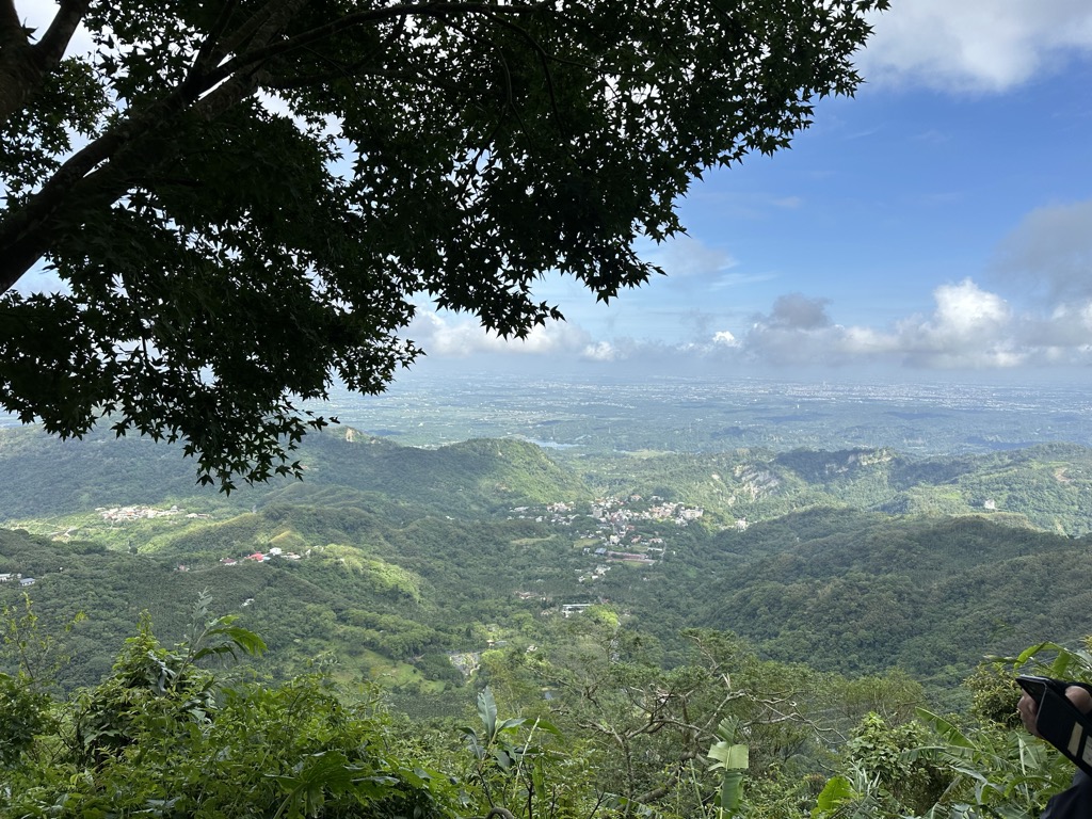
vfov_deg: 56.8
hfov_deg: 71.6
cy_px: 410
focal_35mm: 24
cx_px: 546
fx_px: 757
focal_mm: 6.86
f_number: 1.78
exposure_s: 1/2967
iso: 80
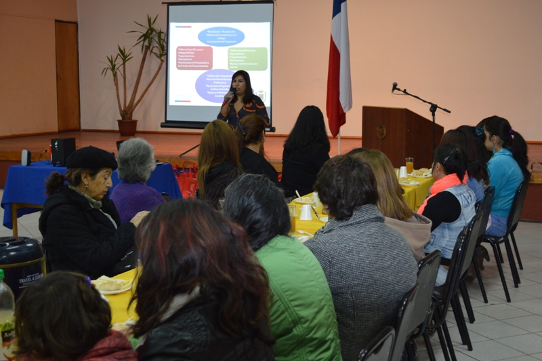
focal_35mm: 54
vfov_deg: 25.0
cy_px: 180
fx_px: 812
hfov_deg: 36.9
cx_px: 271
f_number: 5
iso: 1100
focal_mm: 36
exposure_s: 1/60
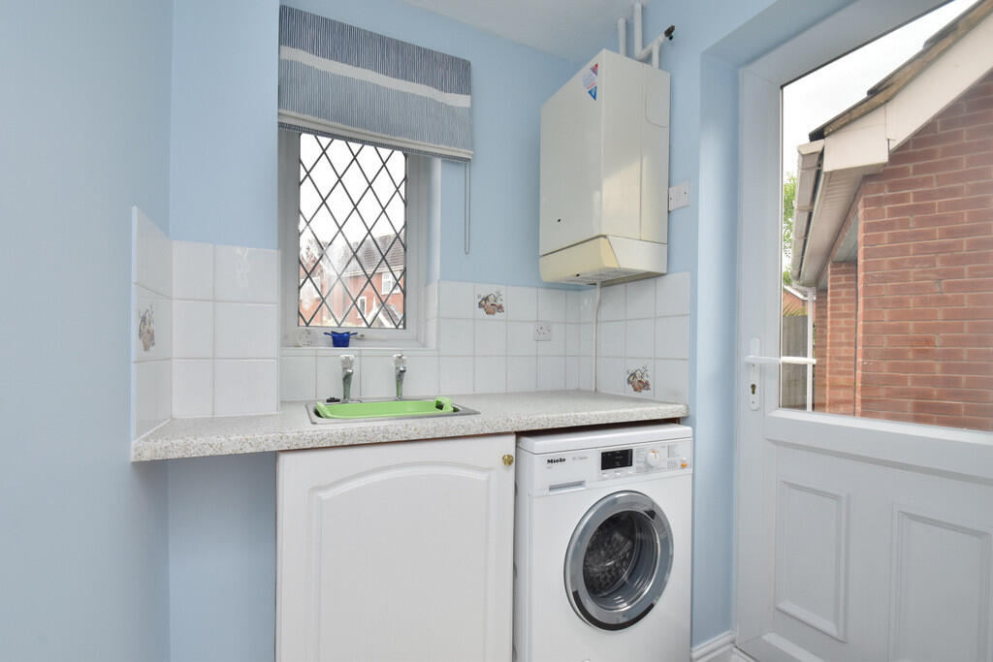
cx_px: 496
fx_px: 414
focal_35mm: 15
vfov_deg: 77.3
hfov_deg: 100.4
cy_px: 331
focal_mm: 10
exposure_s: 1/160
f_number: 9
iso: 400
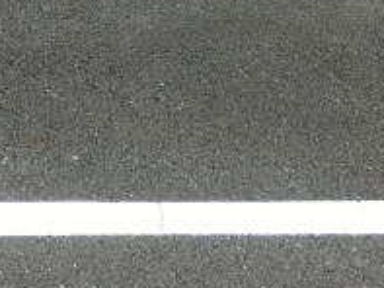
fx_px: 866
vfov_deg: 17.2
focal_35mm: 78
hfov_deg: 24.4
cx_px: 55
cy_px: -138
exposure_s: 1/200
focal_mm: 4.3
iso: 80
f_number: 7.5
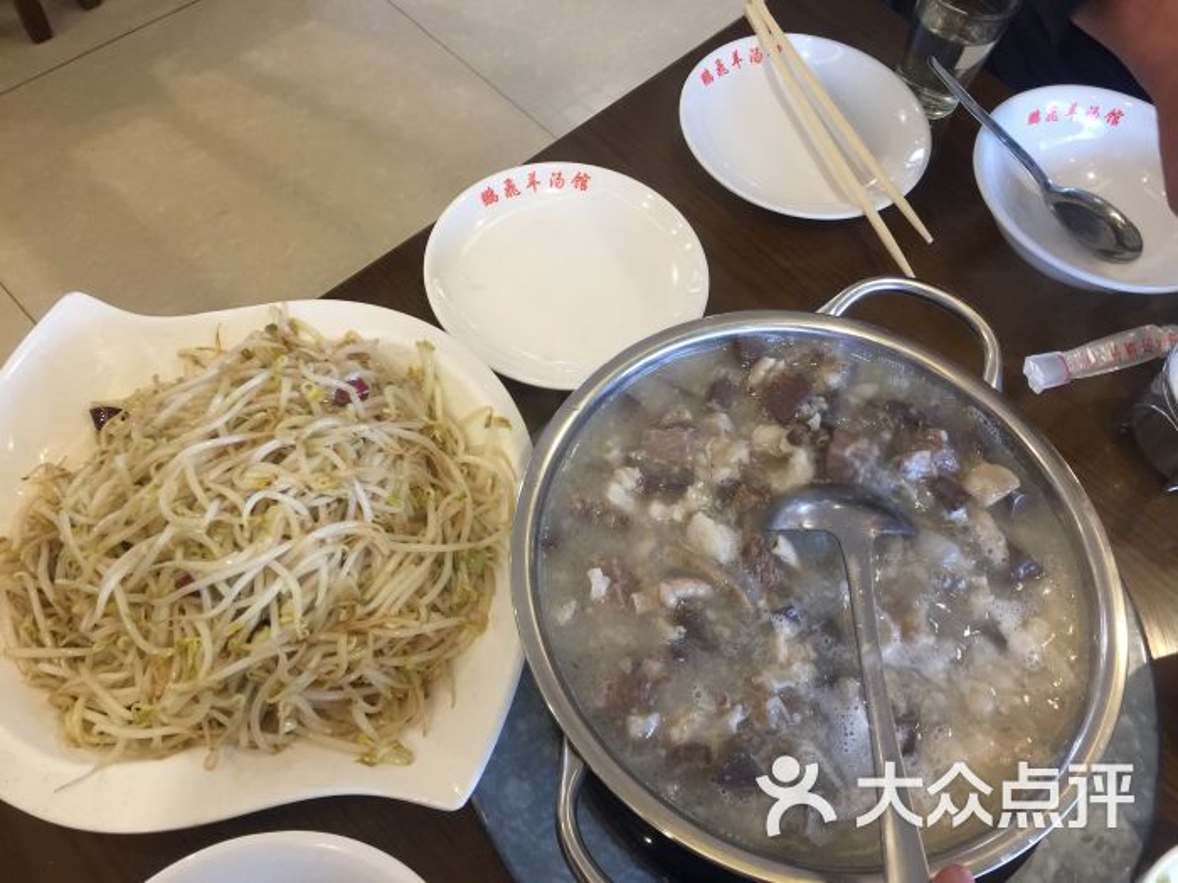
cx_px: 589
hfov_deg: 61.7
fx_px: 987
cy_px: 442
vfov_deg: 48.2
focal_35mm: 29
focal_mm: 4.15
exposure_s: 1/33
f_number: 2.2
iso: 64
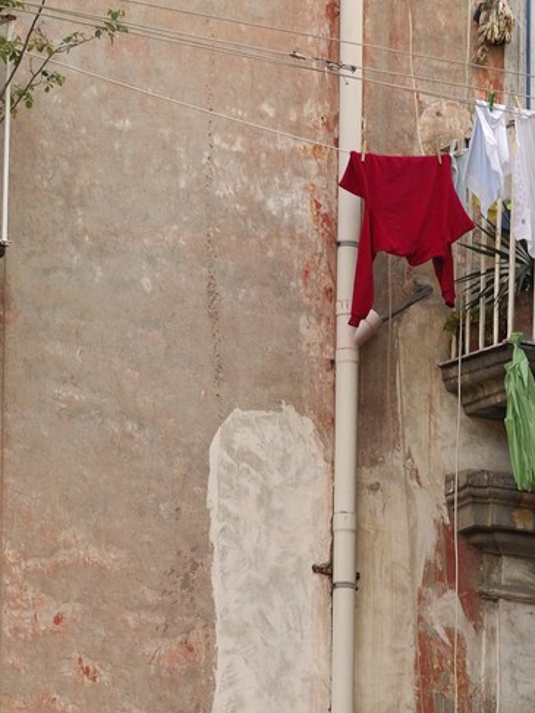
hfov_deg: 2.1
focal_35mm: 711
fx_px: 14639
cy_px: 1119
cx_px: 759
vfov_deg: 2.8
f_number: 3.2
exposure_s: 1/320
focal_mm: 150
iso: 100
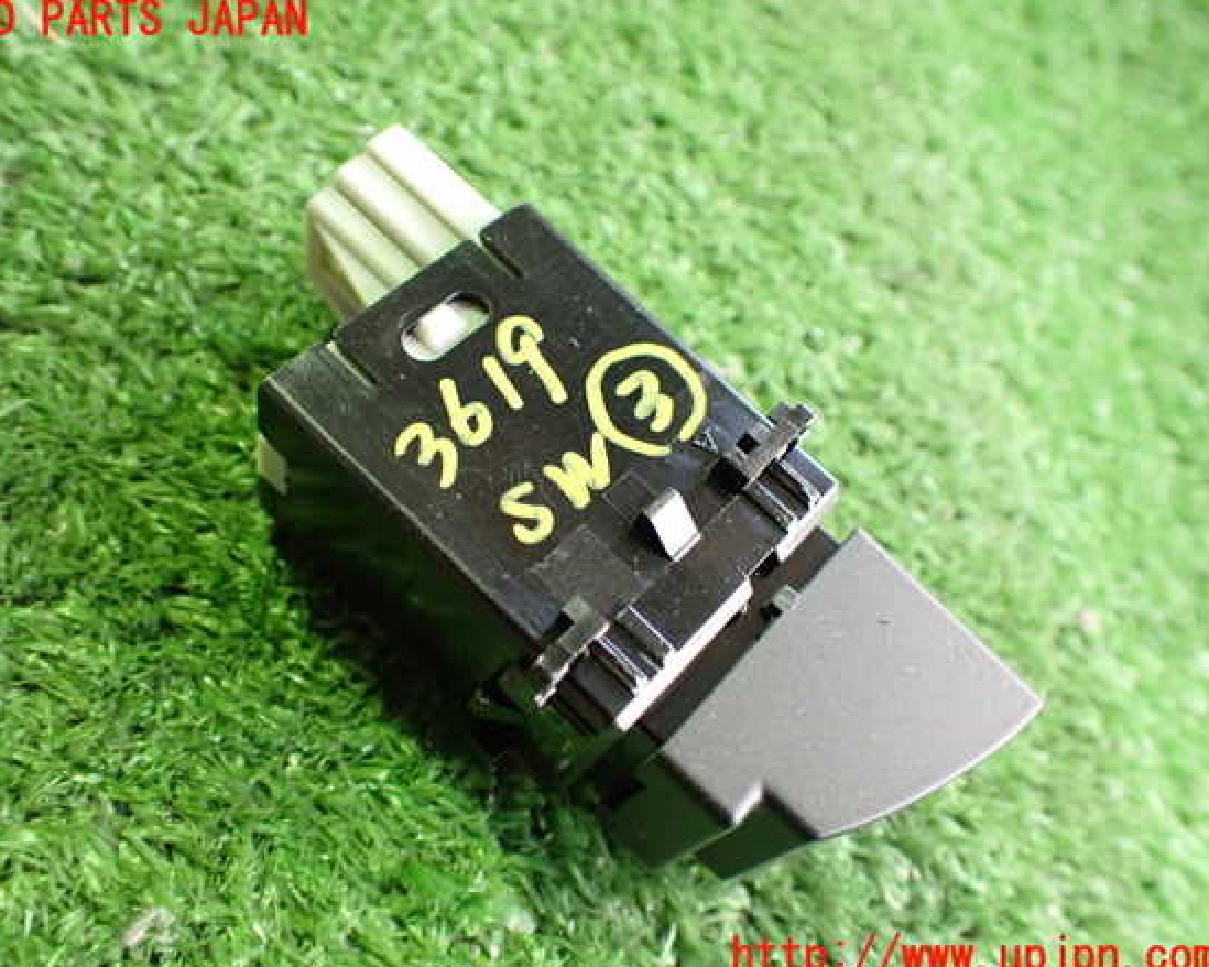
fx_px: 1145
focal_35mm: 32
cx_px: 568
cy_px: 489
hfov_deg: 55.6
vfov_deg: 45.8
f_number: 2.3
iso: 800
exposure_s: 1/30
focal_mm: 5.4
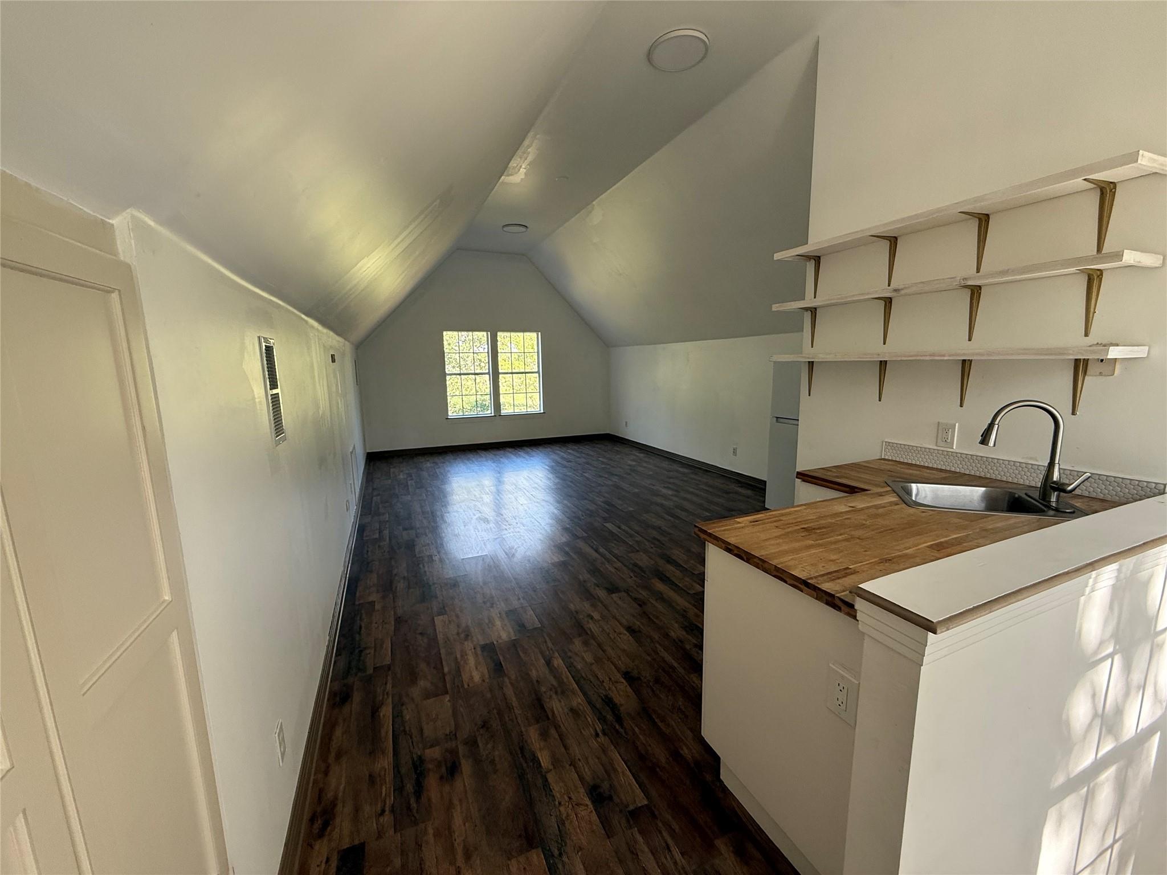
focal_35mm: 14
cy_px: 438
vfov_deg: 85.7
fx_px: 472
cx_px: 584
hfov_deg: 102.1
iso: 125
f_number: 2.2
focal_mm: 2.22
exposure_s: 1/99
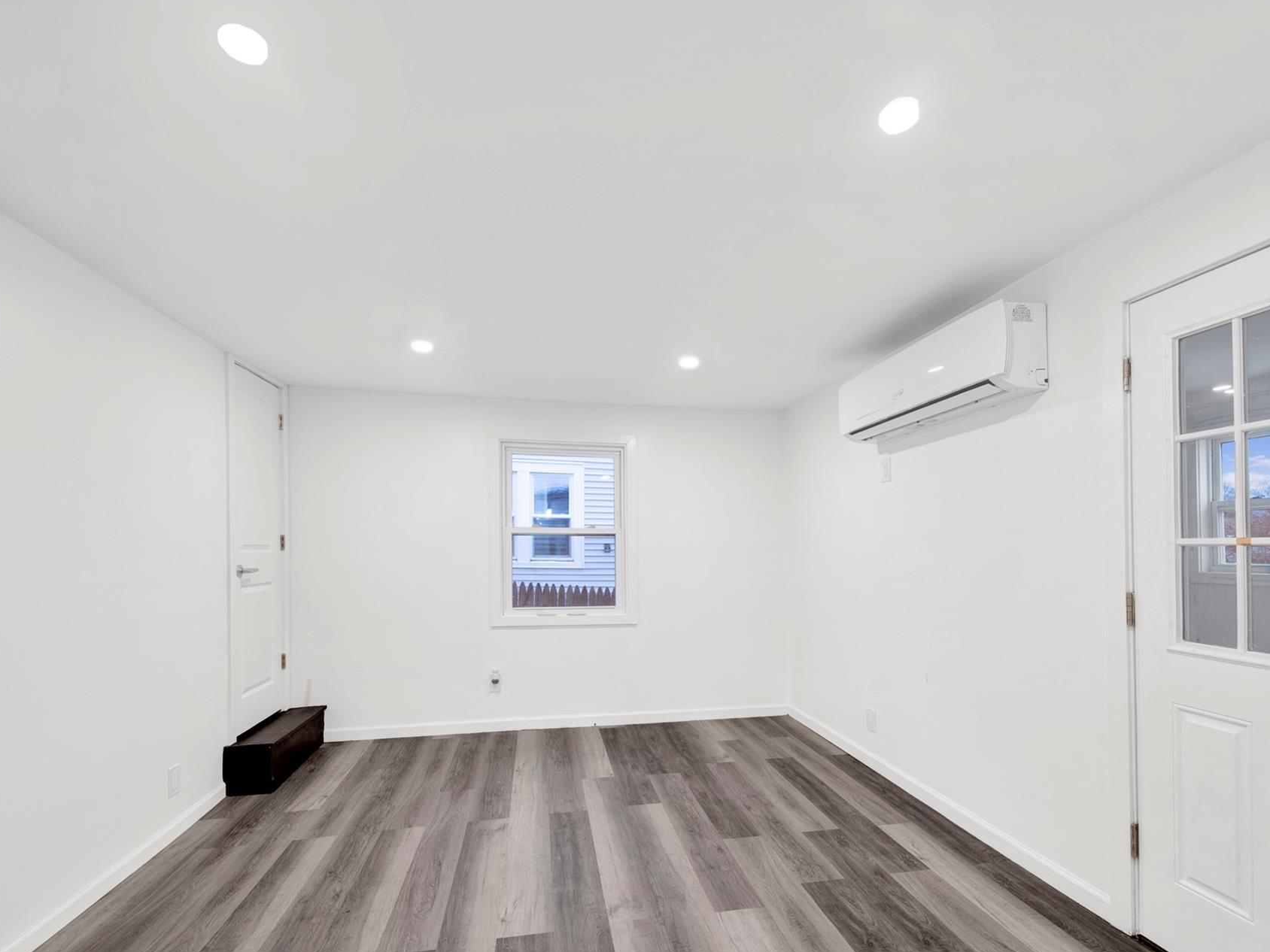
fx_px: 514
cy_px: 506
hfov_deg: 101.8
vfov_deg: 85.6
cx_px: 687
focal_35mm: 14
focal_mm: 8
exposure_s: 1/3
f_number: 9
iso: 100
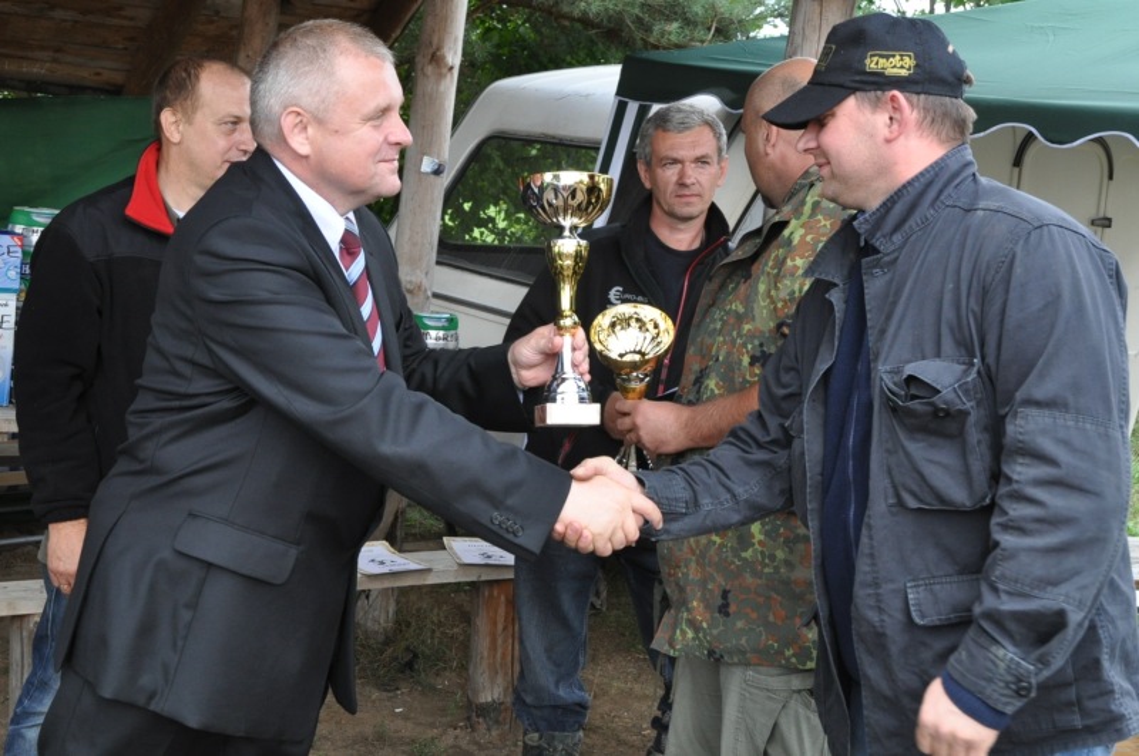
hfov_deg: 43.7
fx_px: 1422
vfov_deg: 29.8
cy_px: 378
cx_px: 570
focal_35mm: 45
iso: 800
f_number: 7.1
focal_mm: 30
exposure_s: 1/200
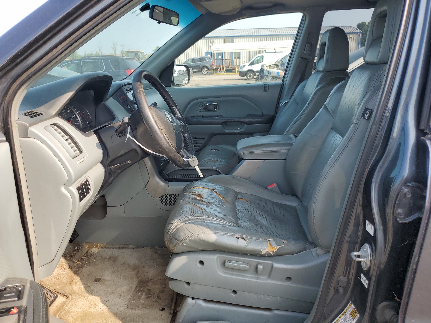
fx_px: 324
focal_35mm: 26
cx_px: 216
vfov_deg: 53.1
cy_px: 162
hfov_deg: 67.3
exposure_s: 1/769
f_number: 1.5
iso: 50
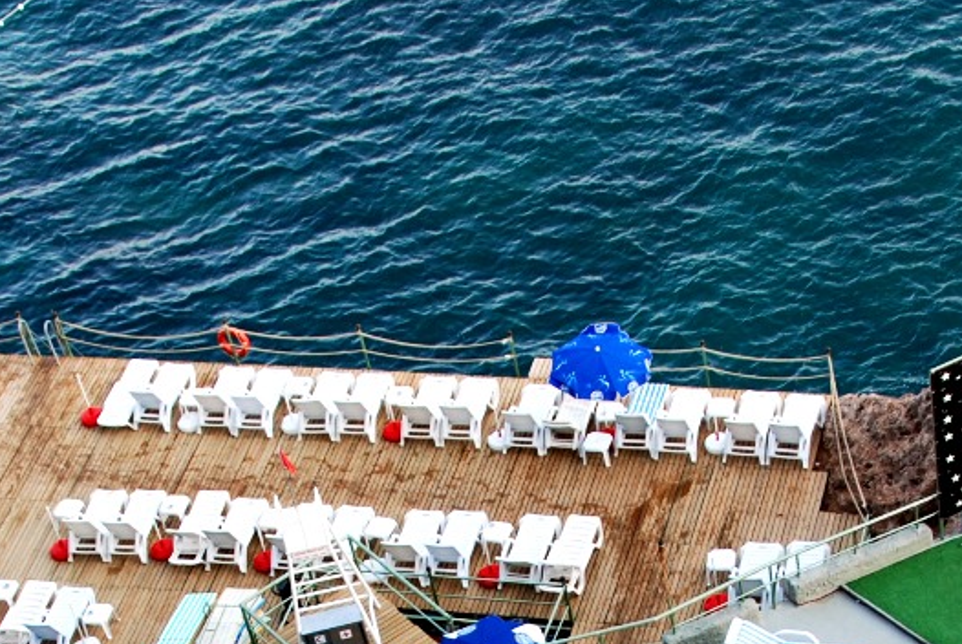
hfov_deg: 22.1
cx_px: 563
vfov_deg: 14.2
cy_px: 891
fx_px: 2461
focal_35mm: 92
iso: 100
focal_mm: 20
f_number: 5.6
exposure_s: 1/40
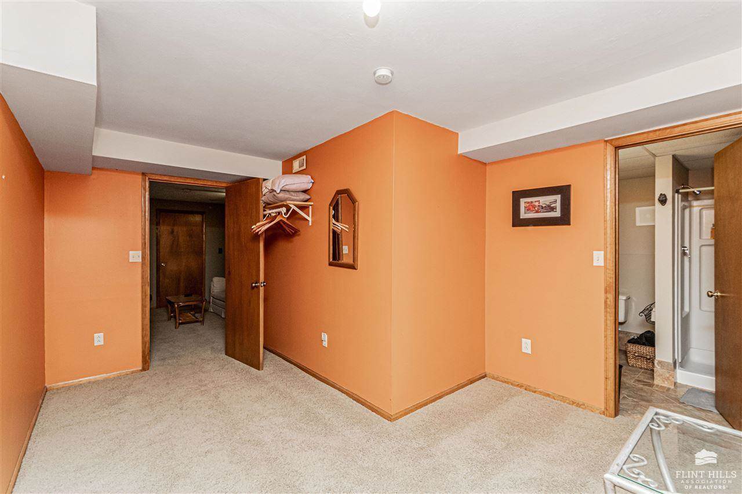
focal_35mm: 15
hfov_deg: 100.4
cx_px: 371
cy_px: 247
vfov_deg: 77.3
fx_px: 309
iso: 1250
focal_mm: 10
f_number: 10
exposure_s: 1/60
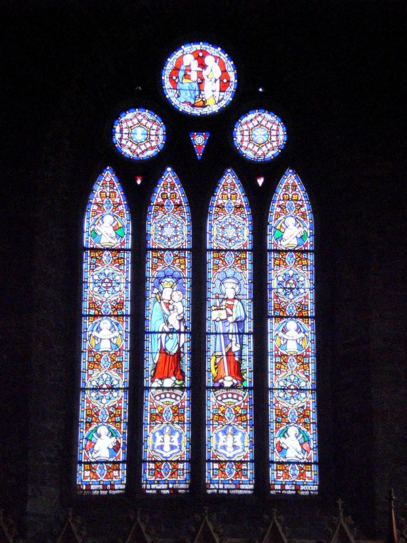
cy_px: 272
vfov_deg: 17.3
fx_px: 1787
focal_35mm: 114
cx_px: 204
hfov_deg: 13.0
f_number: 5.9
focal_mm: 18.9
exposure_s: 1/200
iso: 800
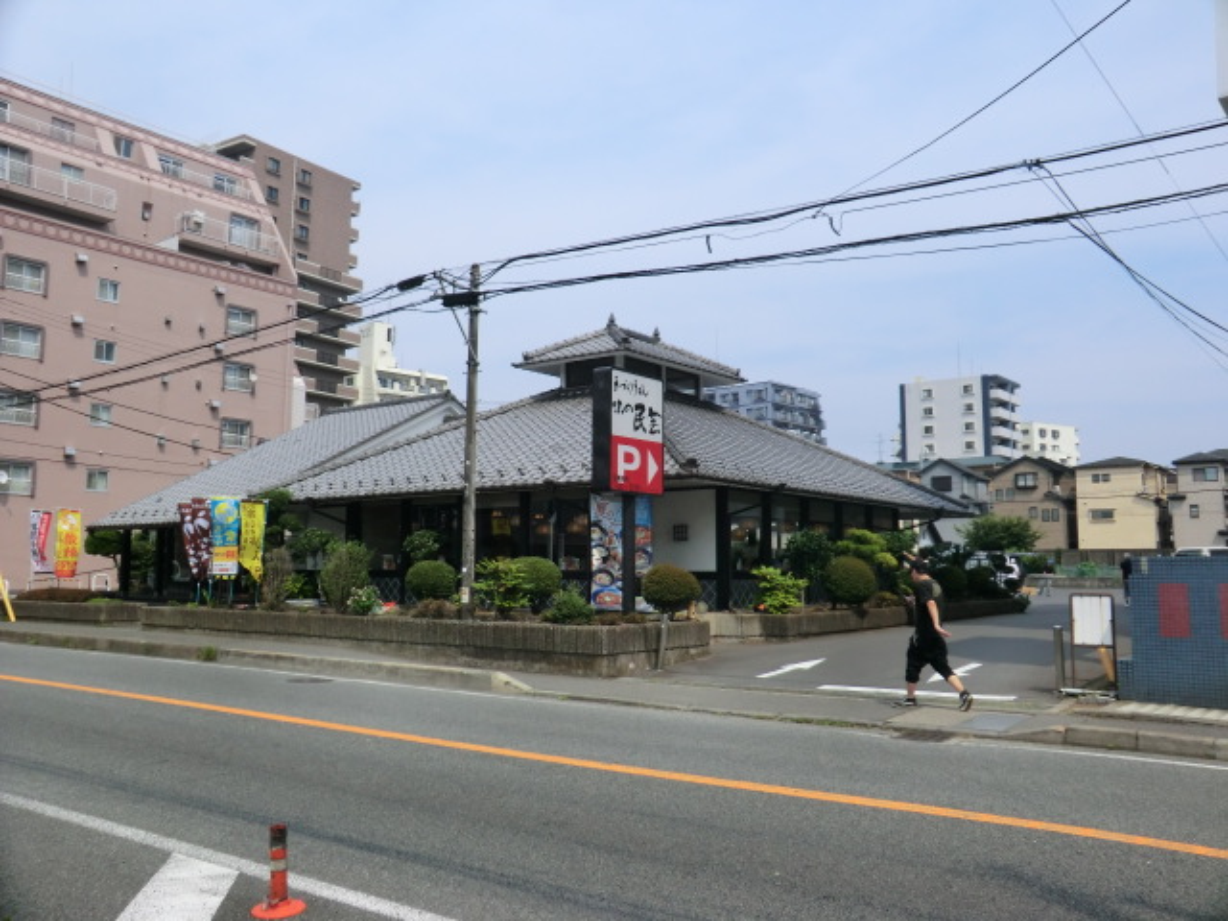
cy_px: 460
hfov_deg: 61.7
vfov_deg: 48.2
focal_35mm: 29
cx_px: 614
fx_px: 1029
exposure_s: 1/250
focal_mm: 5.2
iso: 80
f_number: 7.9
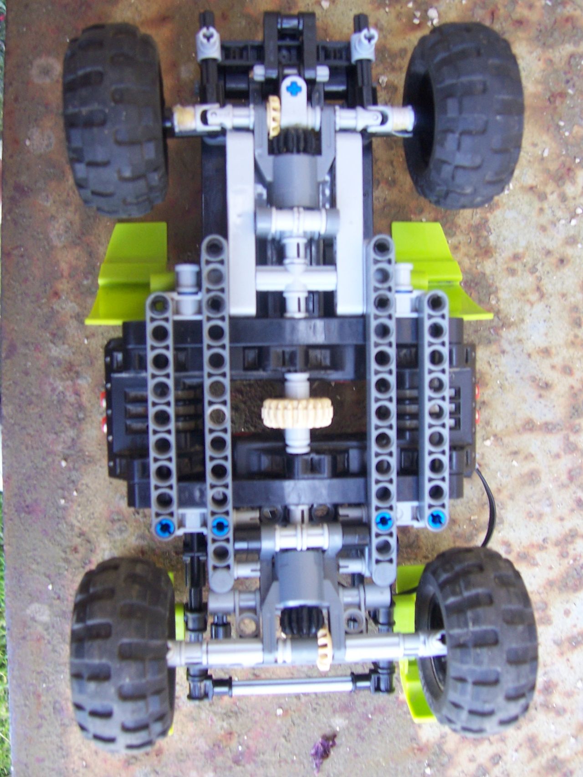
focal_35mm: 36
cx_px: 292
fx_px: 808
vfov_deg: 51.3
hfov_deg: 39.7
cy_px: 388
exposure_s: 1/30
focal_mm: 6
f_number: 3
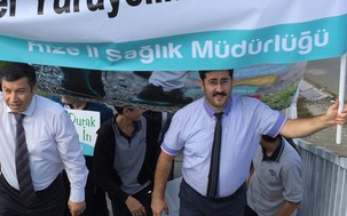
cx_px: 115
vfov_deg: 19.1
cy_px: 101
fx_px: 643
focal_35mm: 68
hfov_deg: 30.0
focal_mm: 4.15
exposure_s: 1/1163
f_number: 2.2
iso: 32
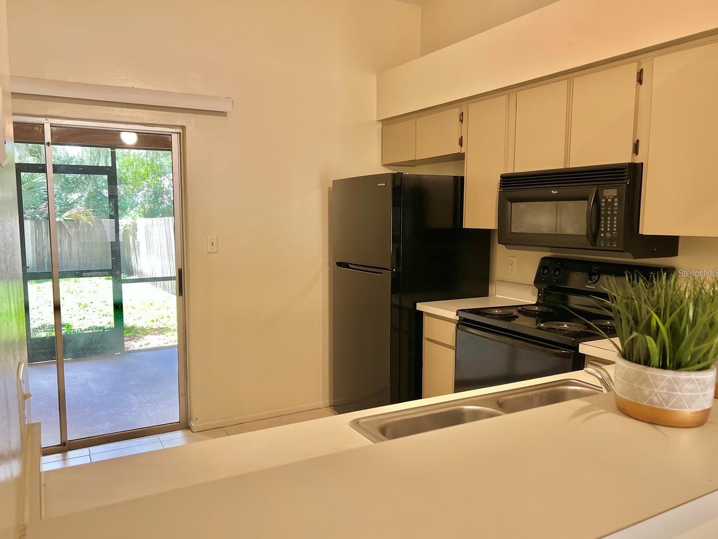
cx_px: 349
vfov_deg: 51.4
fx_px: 560
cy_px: 273
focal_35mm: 27
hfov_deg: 65.3
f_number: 1.5
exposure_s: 1/120
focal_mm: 5.7
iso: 125
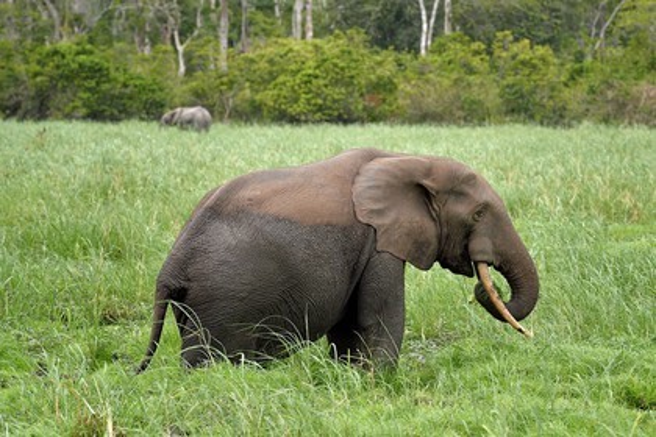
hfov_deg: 10.3
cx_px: 328
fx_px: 3644
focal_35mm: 200
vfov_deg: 6.9
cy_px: 218
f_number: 7.1
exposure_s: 1/400
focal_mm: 200
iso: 800
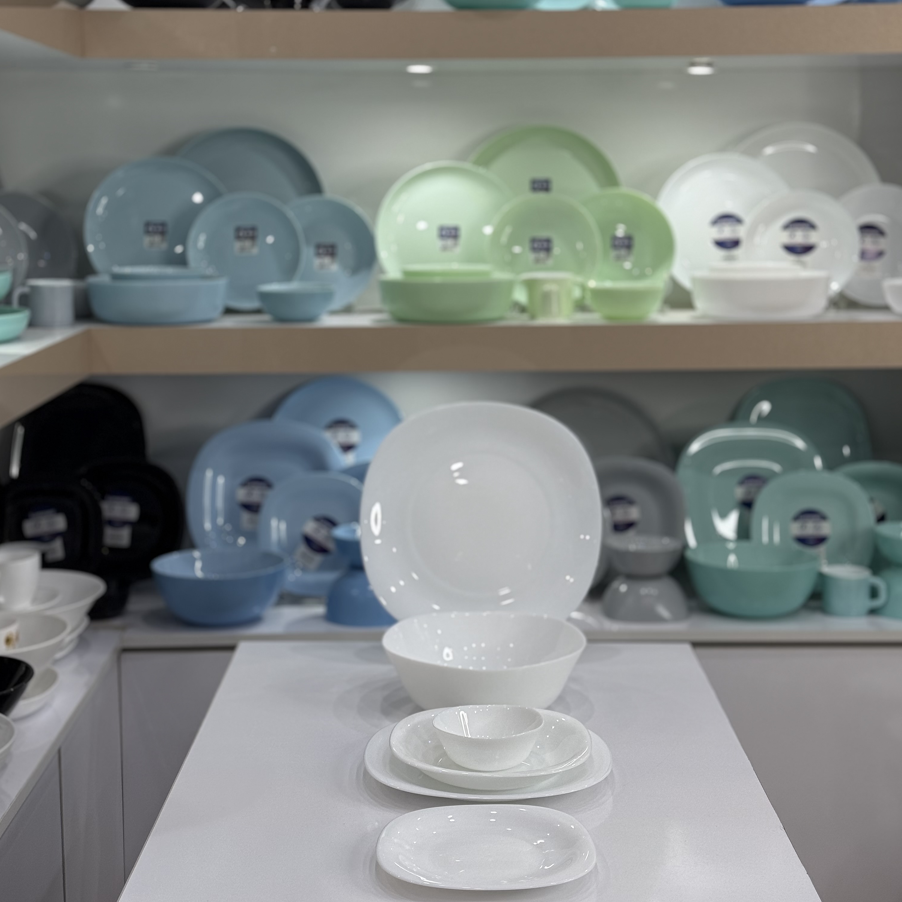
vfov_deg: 30.0
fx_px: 1680
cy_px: 384
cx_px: 451
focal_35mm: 57
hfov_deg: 30.0
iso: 50
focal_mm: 6.76
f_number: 1.78
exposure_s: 1/221
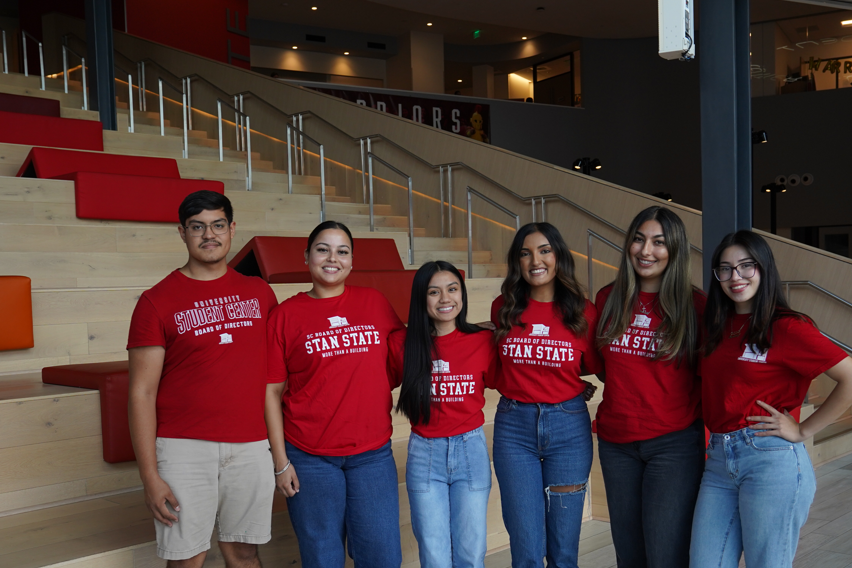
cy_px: 352
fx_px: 947
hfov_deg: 48.4
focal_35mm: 40
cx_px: 455
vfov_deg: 33.3
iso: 640
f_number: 4.5
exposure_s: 1/400
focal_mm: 30
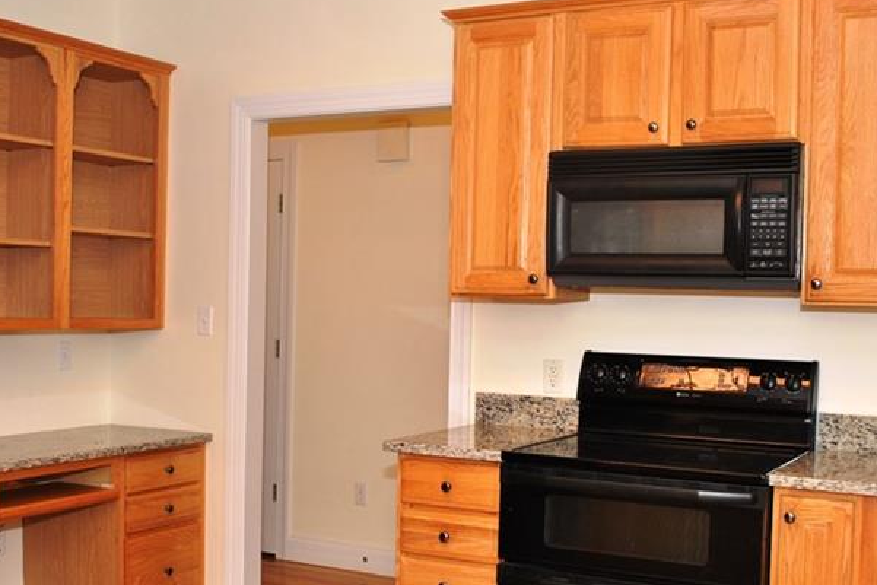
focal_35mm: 46
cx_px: 461
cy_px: 360
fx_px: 1121
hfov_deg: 42.7
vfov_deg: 29.2
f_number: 4
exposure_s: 1/60
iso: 200
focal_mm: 18
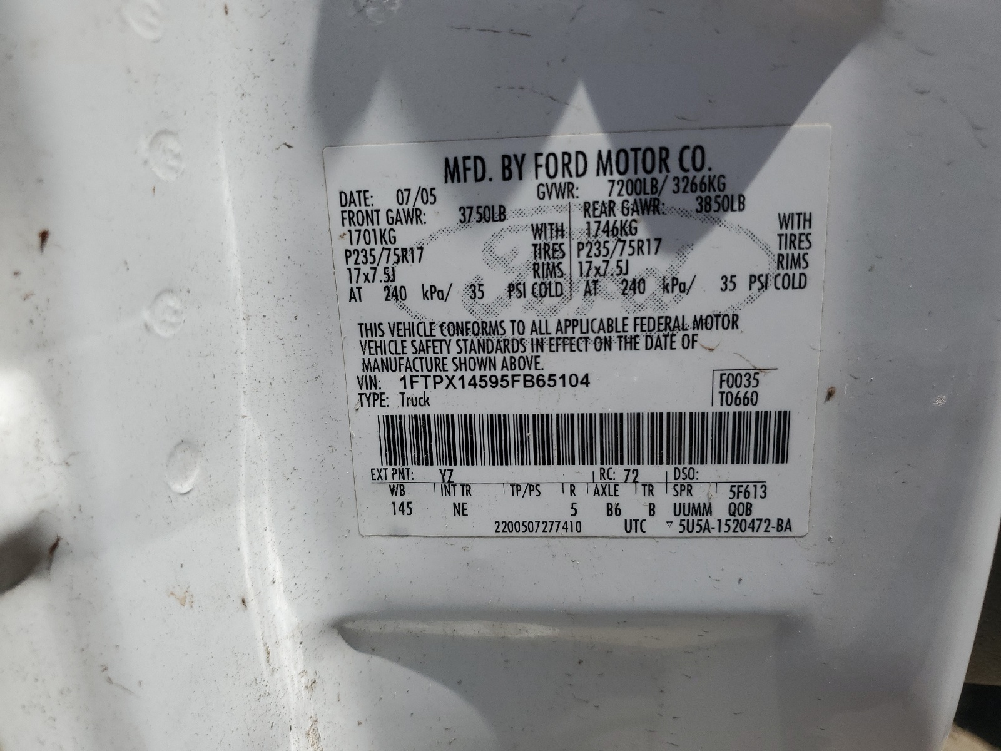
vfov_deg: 53.1
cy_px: 376
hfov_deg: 67.3
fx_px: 752
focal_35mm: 26
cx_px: 500
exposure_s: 1/5000
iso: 50
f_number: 1.5
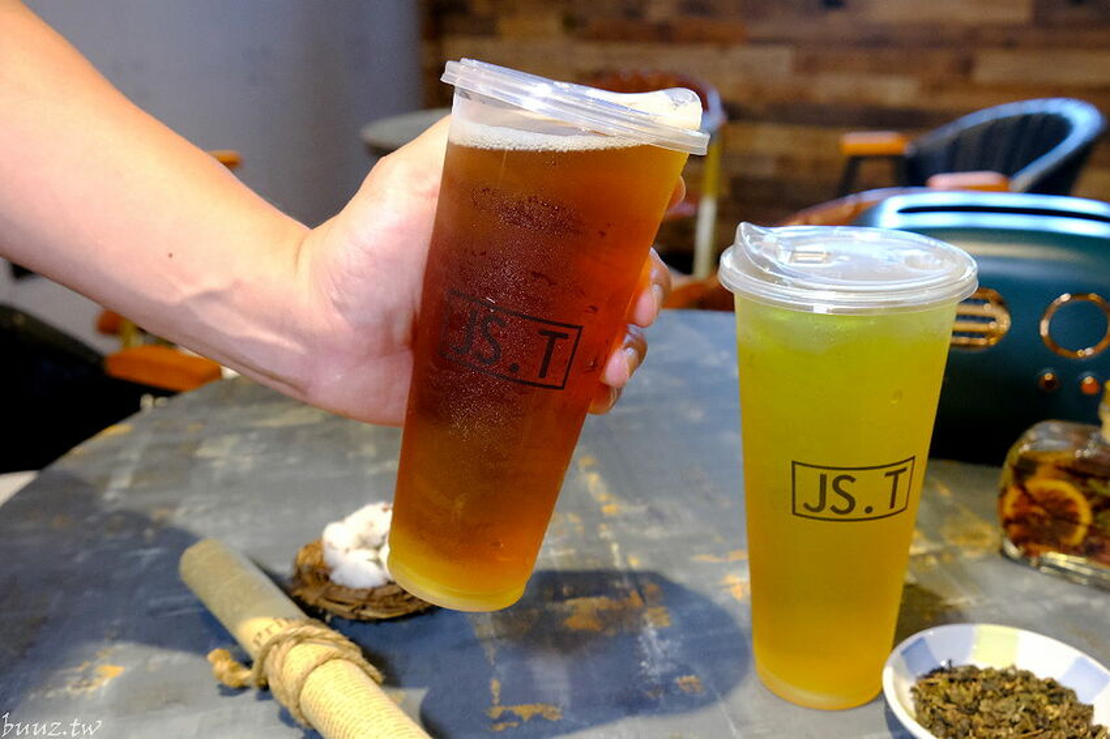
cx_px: 555
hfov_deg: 63.7
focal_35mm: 29
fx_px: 894
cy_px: 370
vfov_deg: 44.9
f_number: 4.5
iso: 3200
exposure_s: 1/100
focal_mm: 19.6
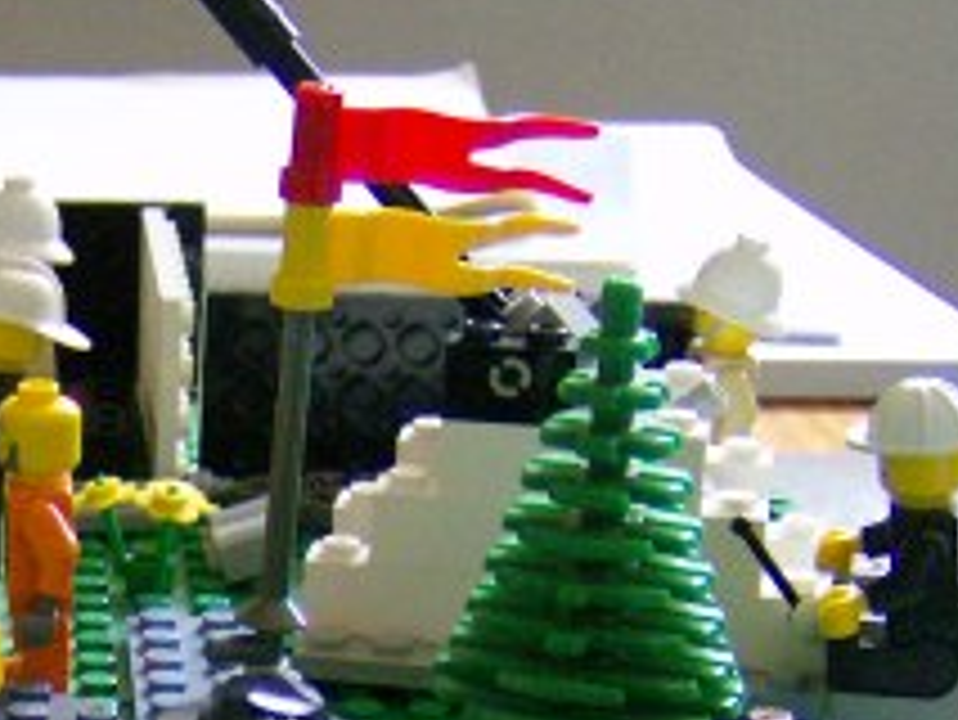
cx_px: -18
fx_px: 2991
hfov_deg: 17.7
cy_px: 873
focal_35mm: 108
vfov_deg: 13.3
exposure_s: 1/4.52
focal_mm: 6
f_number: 2.8
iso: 200
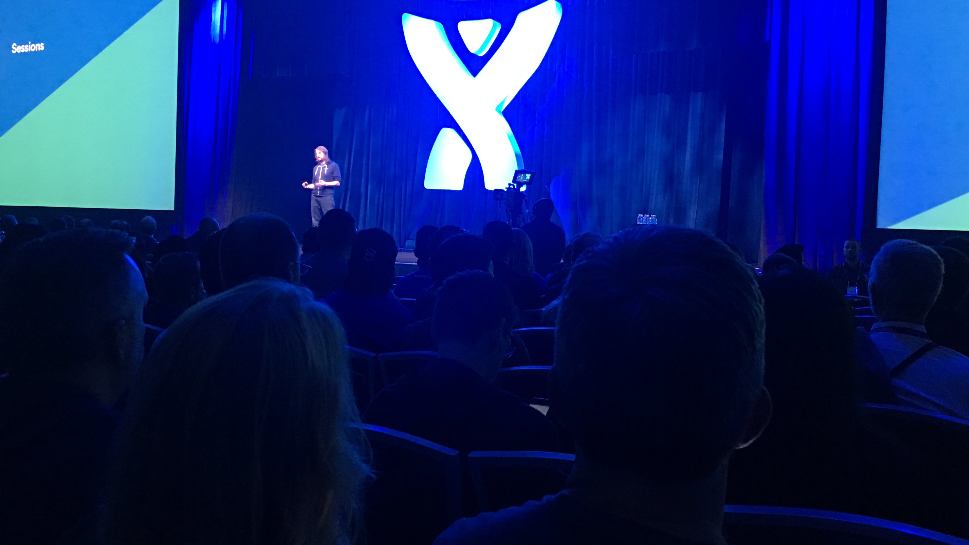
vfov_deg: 32.0
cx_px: 474
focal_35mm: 37
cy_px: 246
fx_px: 951
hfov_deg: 54.0
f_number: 2.2
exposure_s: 1/4
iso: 64
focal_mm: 4.15
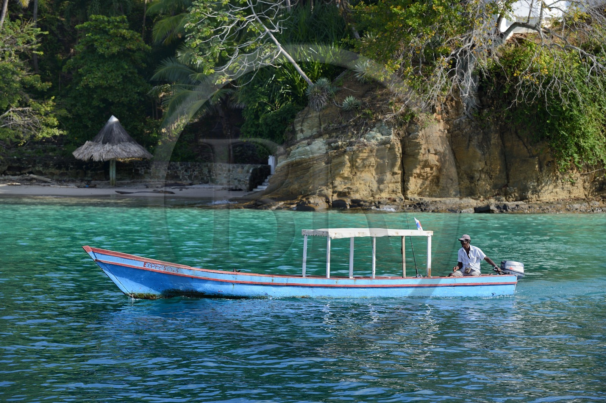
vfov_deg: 11.2
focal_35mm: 122
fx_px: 2052
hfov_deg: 16.8
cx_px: 303
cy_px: 202
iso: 100
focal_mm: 122
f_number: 7.1
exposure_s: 1/250
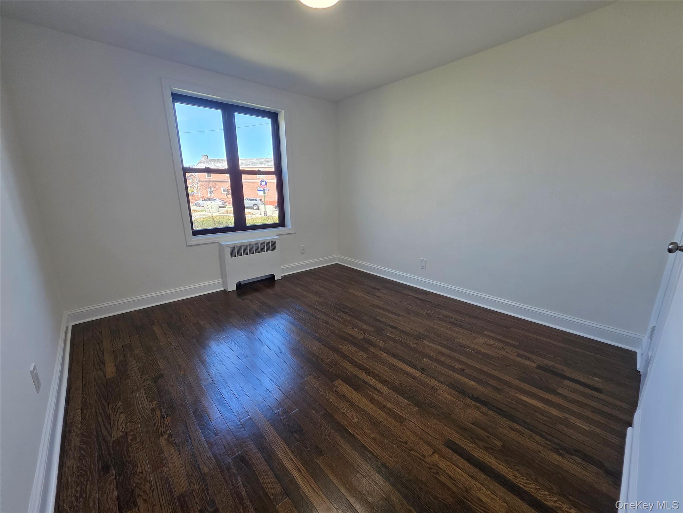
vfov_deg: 89.9
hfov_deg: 106.2
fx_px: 256
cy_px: 256
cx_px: 342
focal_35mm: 13
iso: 100
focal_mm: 2.2
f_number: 1.9
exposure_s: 1/120
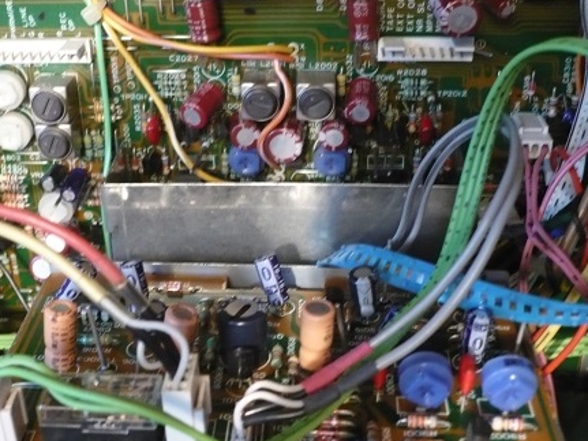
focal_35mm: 50
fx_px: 849
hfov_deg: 38.1
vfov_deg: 29.1
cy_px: 234
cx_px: 250
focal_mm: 5.8
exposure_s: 1/10
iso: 400
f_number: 2.8
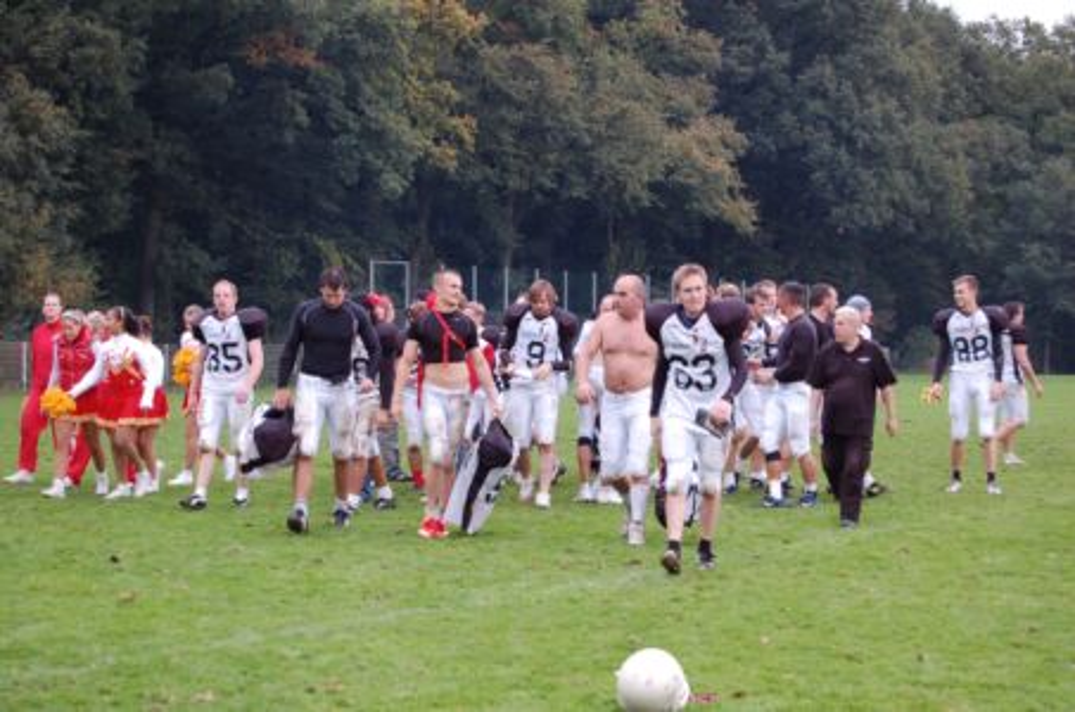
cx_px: 538
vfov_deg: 16.5
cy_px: 356
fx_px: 2458
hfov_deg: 24.7
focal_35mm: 82
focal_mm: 55
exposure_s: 1/80
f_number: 5.6
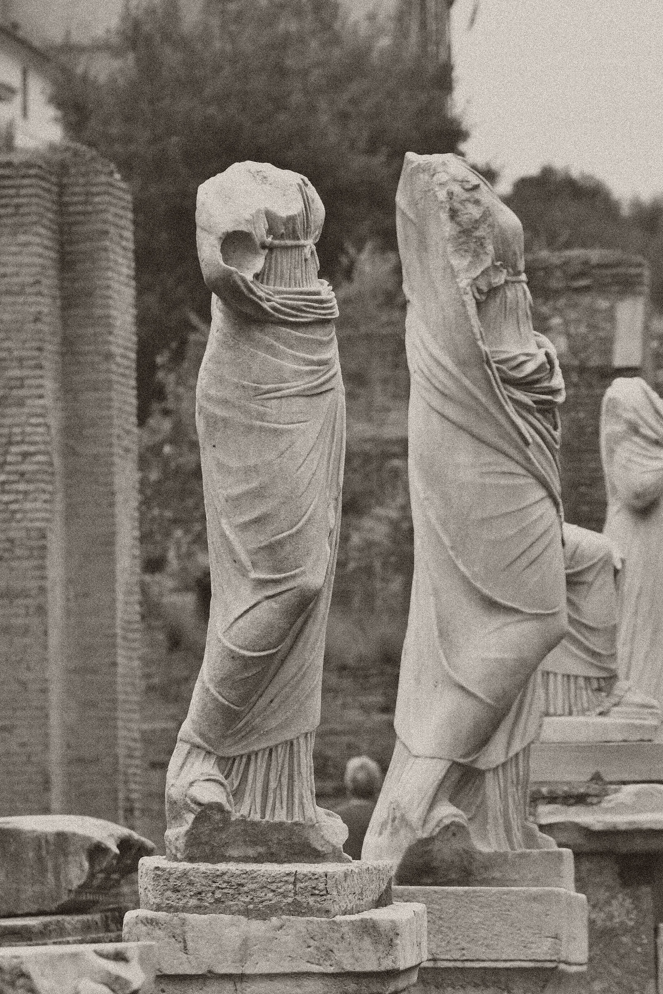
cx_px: 332
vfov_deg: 7.8
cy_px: 497
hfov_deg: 5.2
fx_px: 7251
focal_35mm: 262
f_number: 9
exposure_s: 1/320
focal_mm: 175
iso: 1000
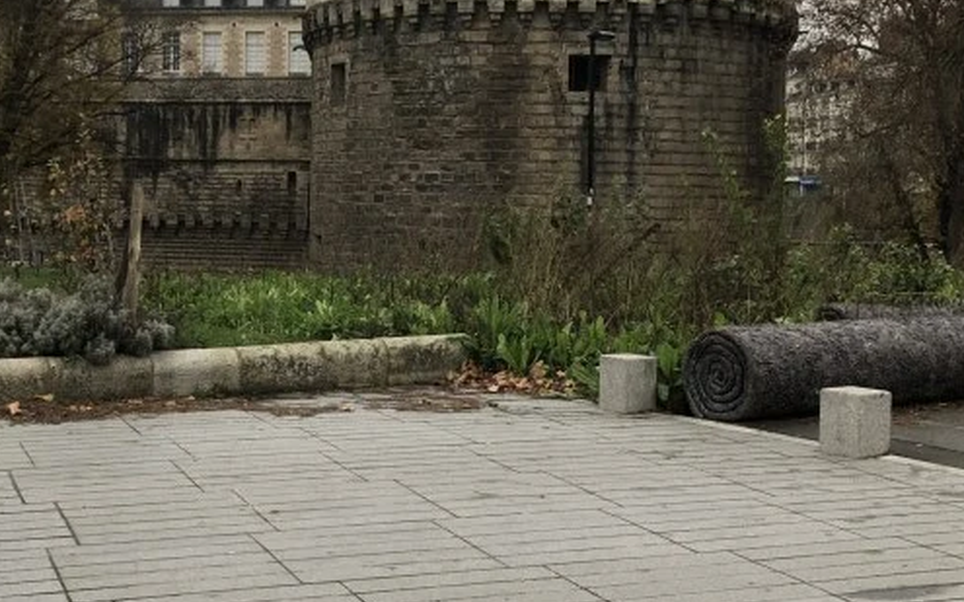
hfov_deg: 37.3
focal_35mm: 54
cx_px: 366
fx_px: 1418
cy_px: 225
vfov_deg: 23.9
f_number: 1.8
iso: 25
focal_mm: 4
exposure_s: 1/40
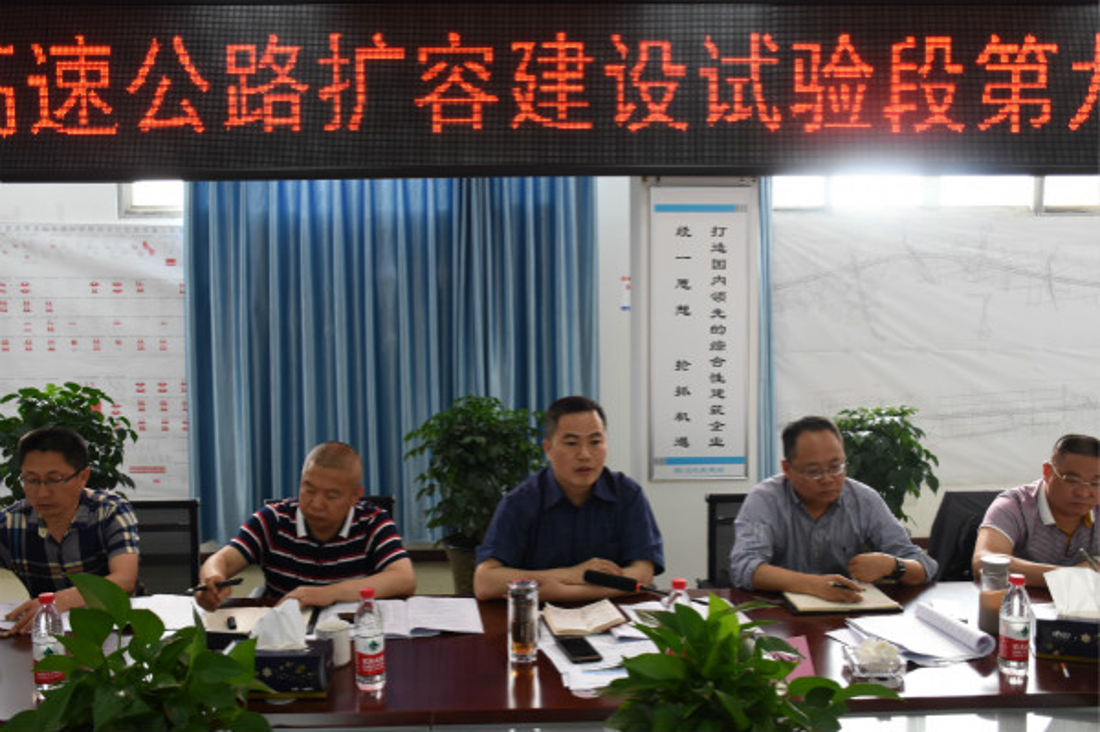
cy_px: 366
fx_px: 1007
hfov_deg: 57.3
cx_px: 550
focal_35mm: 33
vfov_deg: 39.9
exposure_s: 1/200
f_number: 3.5
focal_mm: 22
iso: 800
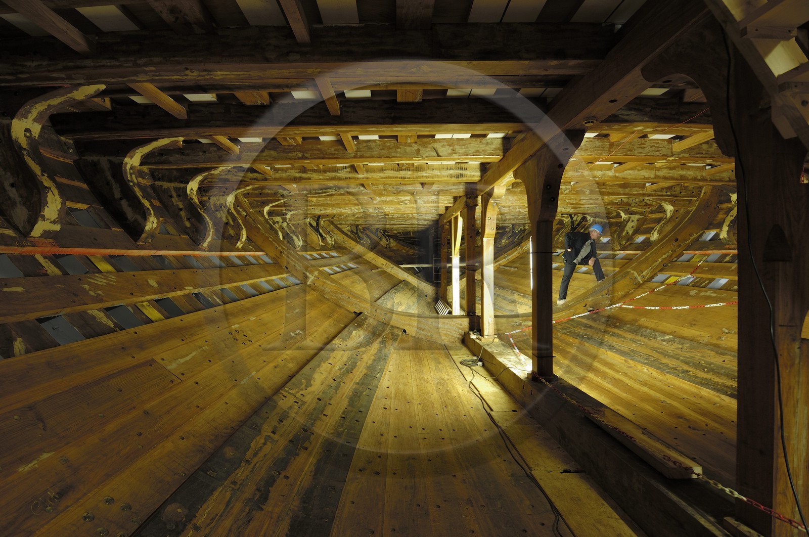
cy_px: 268
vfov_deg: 67.2
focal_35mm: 18
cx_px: 404
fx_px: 404
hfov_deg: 90.1
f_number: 5.6
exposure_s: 2.2
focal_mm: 12
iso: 100
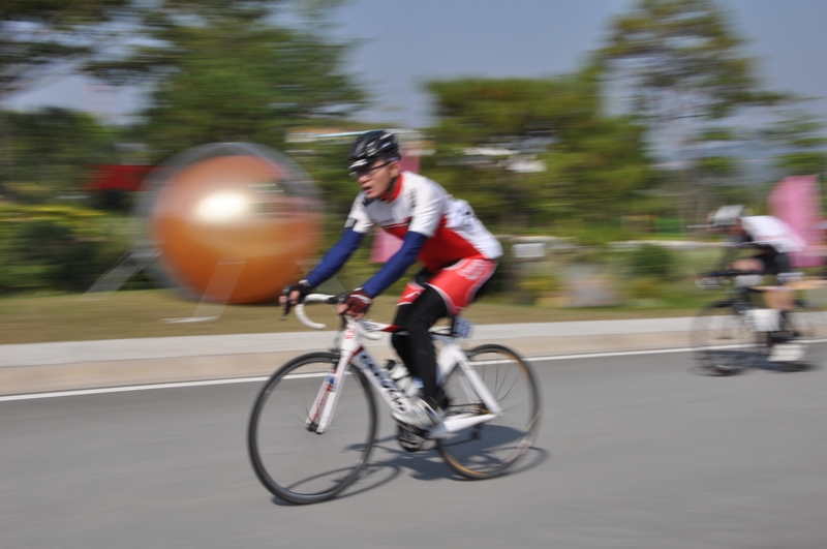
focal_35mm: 51
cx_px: 414
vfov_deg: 26.4
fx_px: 1170
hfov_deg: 38.9
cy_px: 274
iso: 200
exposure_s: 1/60
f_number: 25
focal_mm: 34
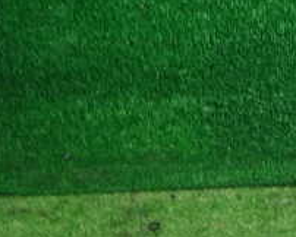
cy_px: 244
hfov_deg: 20.8
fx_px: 763
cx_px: 337
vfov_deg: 17.2
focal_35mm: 87
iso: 320
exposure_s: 1/30
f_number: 2.3
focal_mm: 5.4
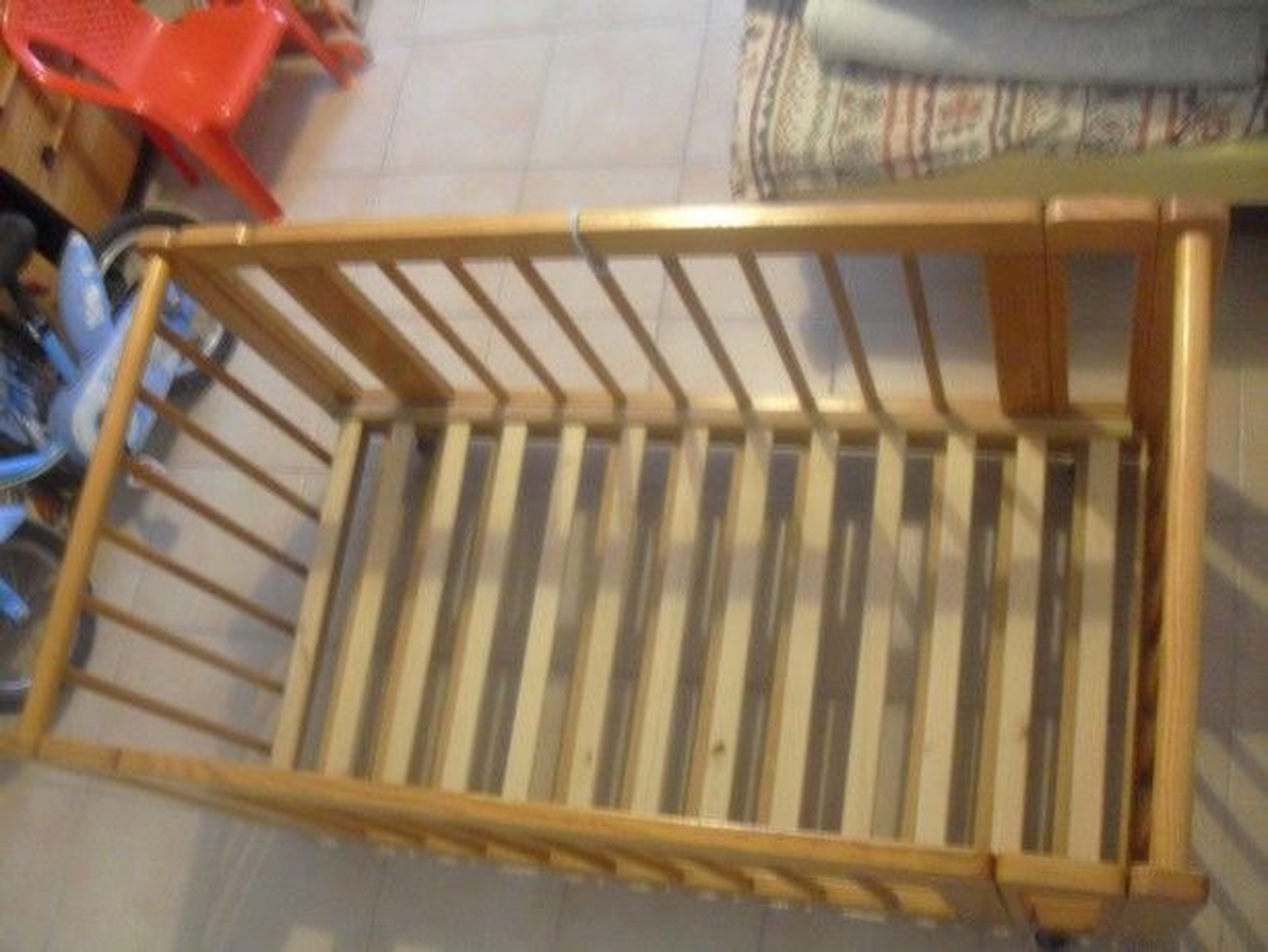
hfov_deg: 50.1
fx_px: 1356
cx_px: 634
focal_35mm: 37
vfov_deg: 38.7
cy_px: 476
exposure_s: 1/4
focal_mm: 6.3
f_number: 2.8
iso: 200
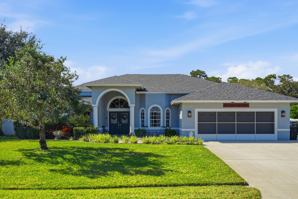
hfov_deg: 55.8
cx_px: 156
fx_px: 281
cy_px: 108
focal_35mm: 34
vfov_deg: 38.9
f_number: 8
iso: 800
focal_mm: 31
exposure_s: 1/8000
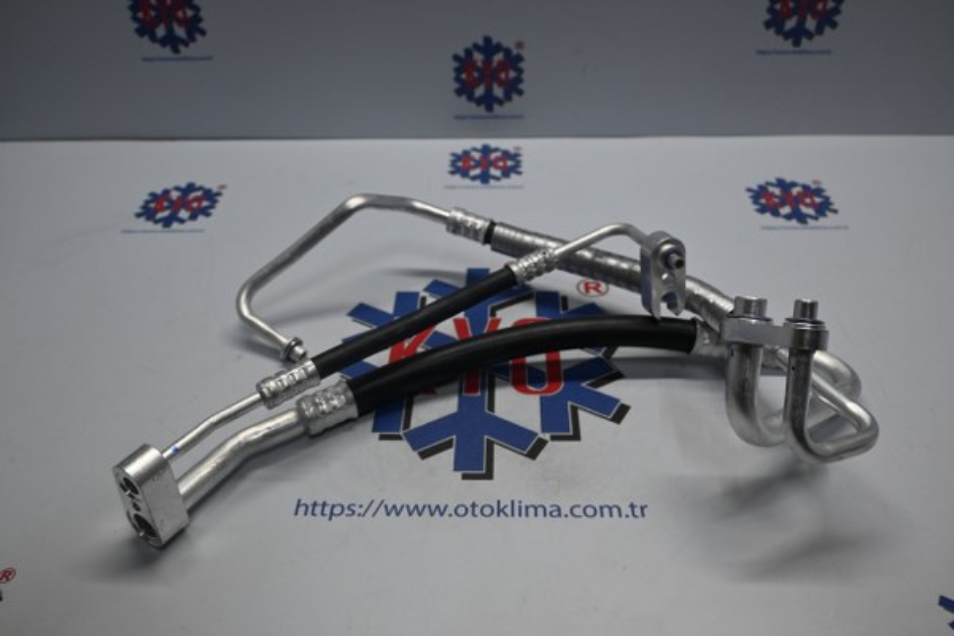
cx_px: 477
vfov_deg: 42.6
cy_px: 318
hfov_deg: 60.7
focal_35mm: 31
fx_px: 815
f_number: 3.8
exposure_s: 1/160
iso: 400
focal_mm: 20.5
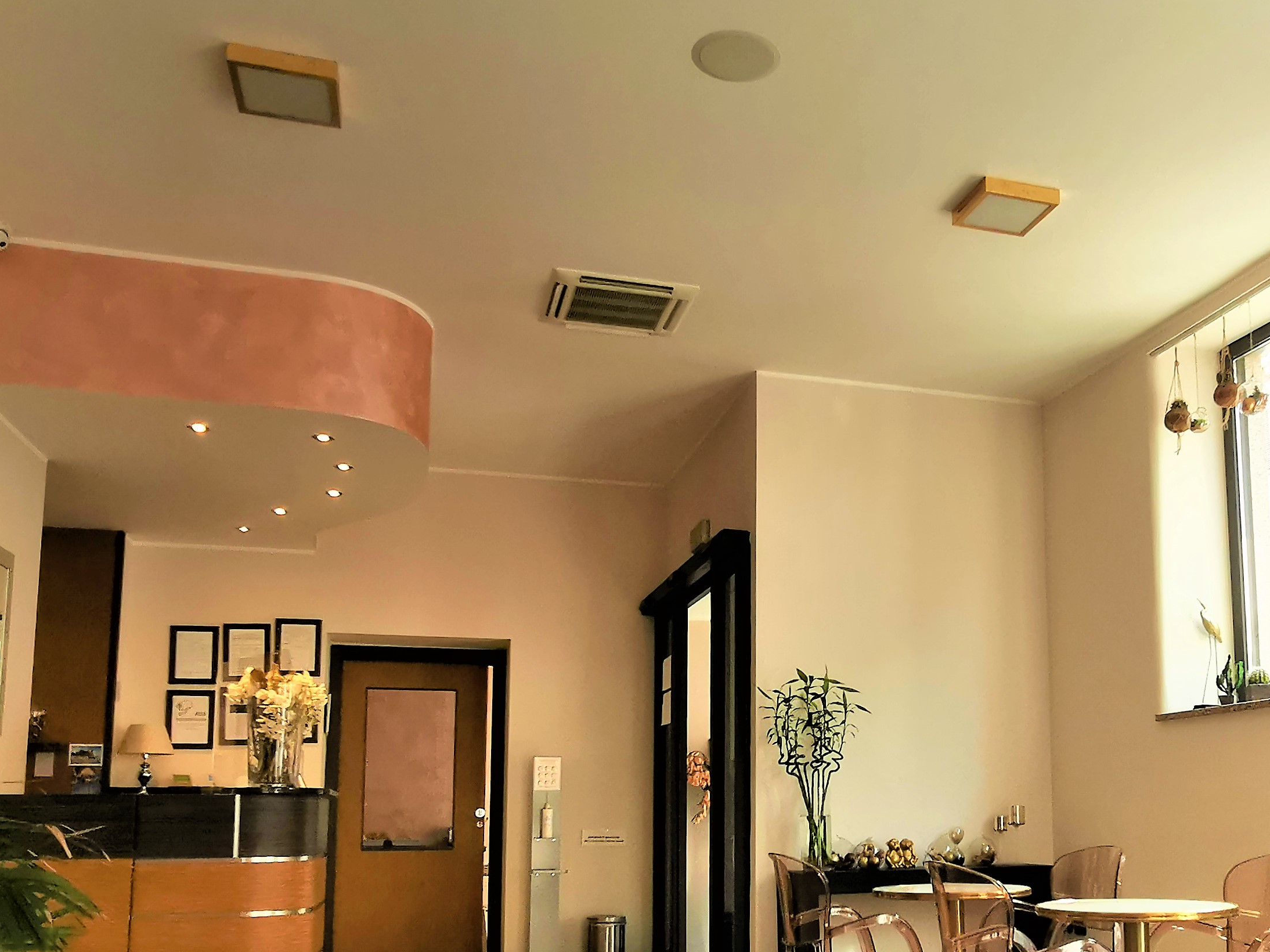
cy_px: 664
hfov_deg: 51.5
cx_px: 860
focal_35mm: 35
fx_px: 1284
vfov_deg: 40.0
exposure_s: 1/50
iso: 64
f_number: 2.2
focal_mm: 2.26
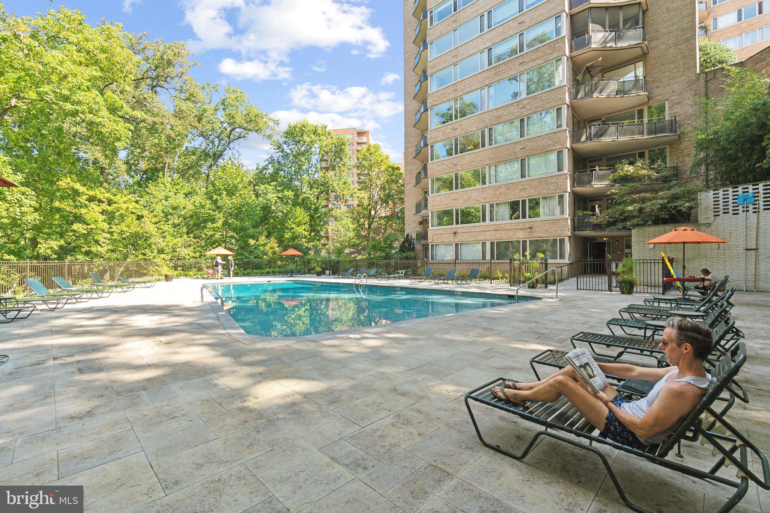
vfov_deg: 77.3
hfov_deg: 100.4
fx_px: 321
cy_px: 256
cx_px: 385
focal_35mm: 15
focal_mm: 10
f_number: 6.3
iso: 100
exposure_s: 1/80
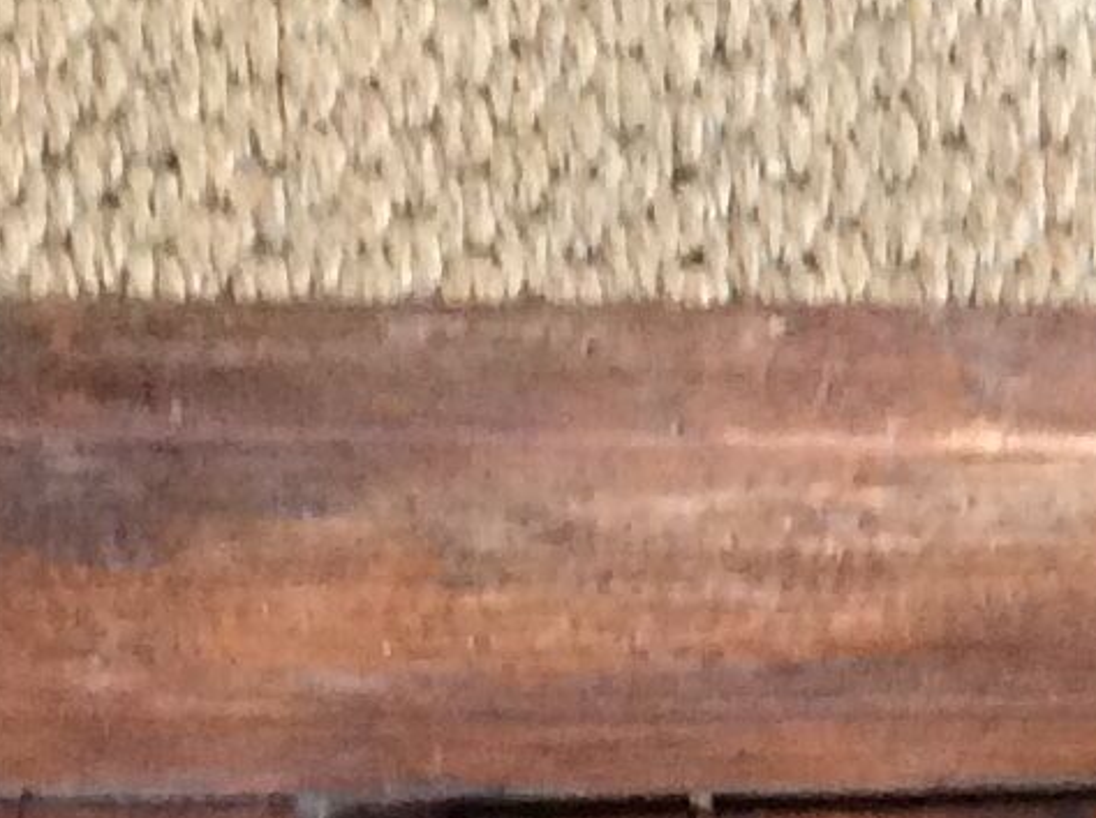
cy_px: 2036
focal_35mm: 175
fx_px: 5532
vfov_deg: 7.8
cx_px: 169
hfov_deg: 11.3
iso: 200
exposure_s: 1/25
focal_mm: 3.3
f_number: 2.4
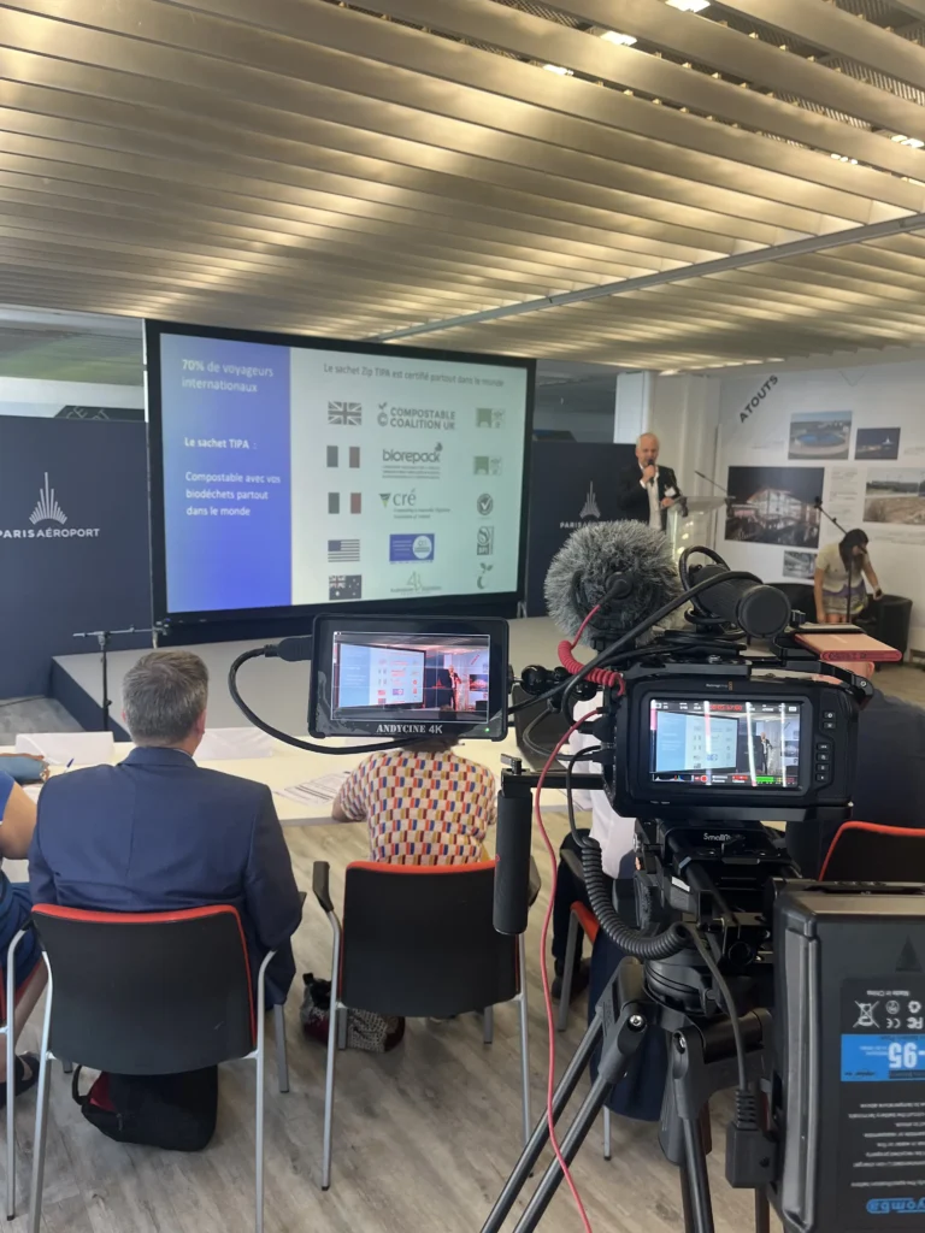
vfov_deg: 67.3
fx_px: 926
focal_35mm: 26
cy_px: 616
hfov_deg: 53.1
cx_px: 462
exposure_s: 1/100
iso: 125
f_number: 1.6
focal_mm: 5.1
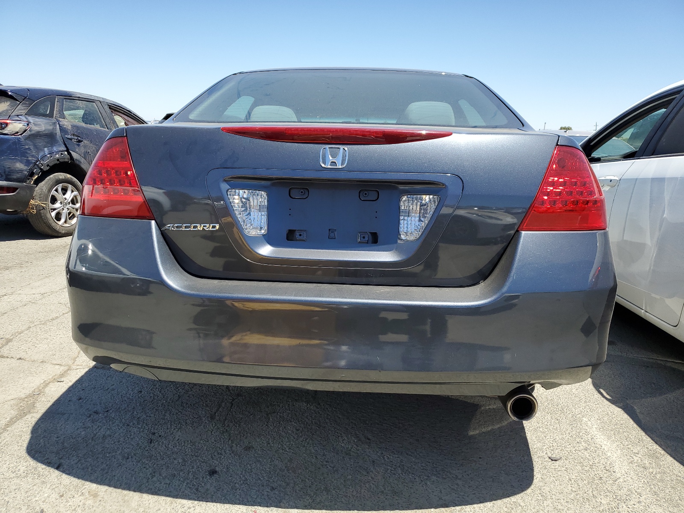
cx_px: 342
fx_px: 514
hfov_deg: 67.3
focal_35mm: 26
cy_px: 256
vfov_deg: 53.1
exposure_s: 1/2000
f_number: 1.5
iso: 50
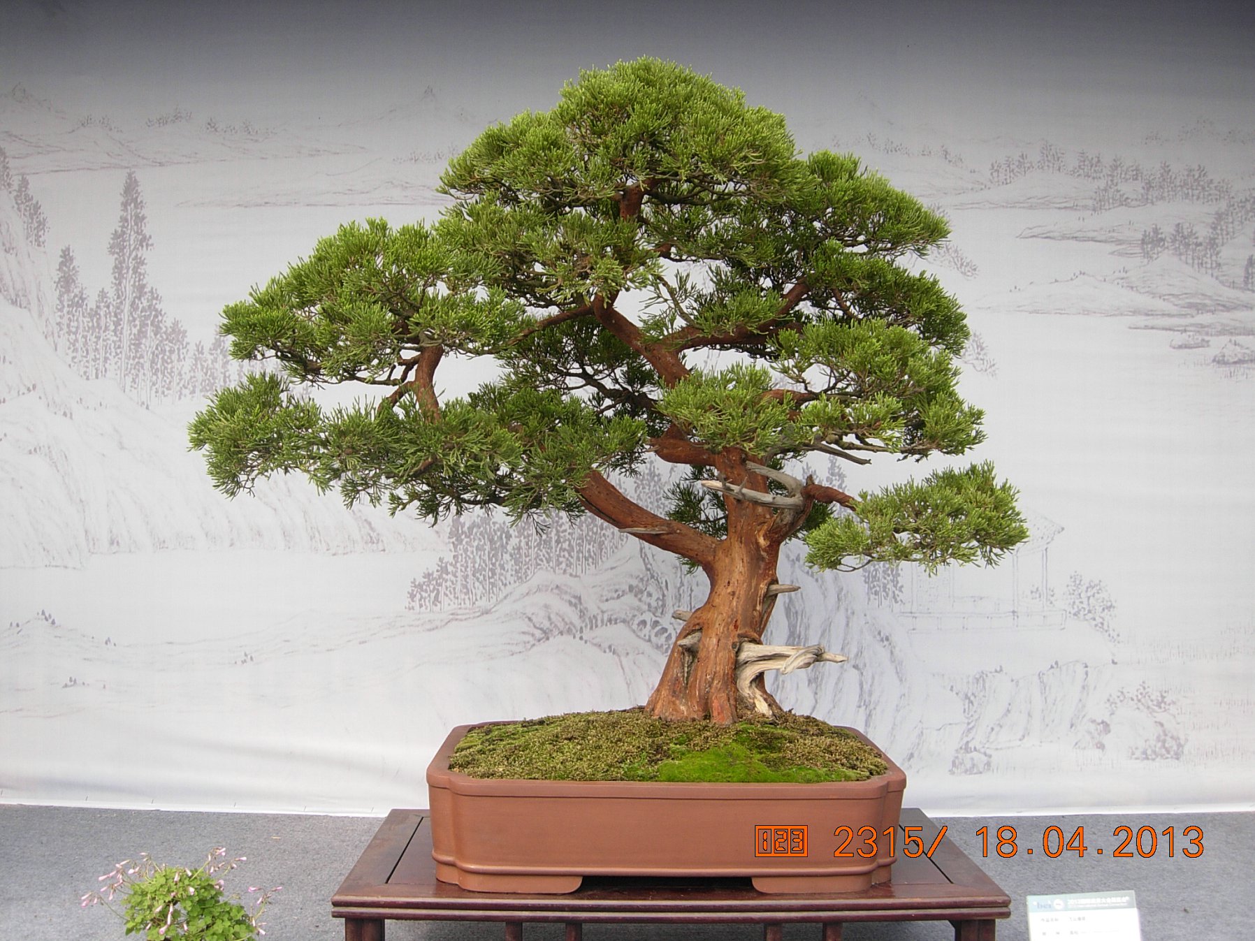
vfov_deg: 39.7
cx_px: 628
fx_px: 1305
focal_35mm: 36
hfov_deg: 51.4
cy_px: 470
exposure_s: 1/171
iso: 50
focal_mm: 7.5
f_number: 3.8
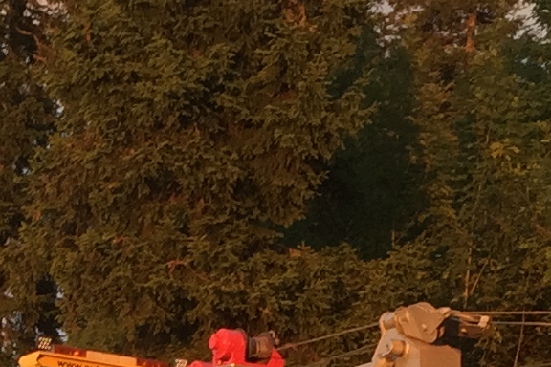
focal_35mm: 171
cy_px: 746
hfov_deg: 11.7
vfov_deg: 7.7
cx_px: -169
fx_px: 2617
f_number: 2.2
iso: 32
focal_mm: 4.15
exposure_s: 1/100
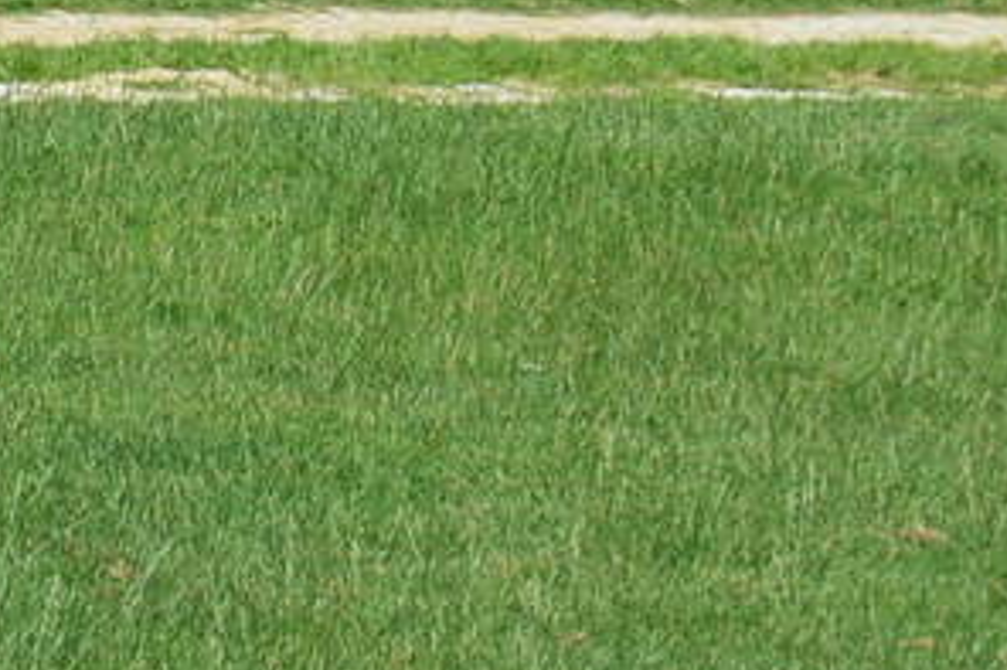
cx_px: -1242
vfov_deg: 0.9
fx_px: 41869
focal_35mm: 1498
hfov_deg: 1.4
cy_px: 75
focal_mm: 185
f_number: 11
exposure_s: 1/500
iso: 280
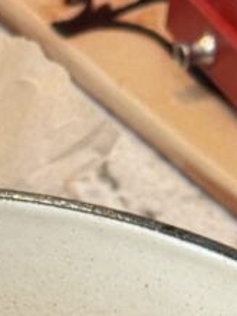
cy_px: 674
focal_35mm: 209
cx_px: -90
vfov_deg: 8.8
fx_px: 1908
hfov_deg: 7.0
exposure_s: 1/60
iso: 200
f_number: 1.78
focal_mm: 6.76
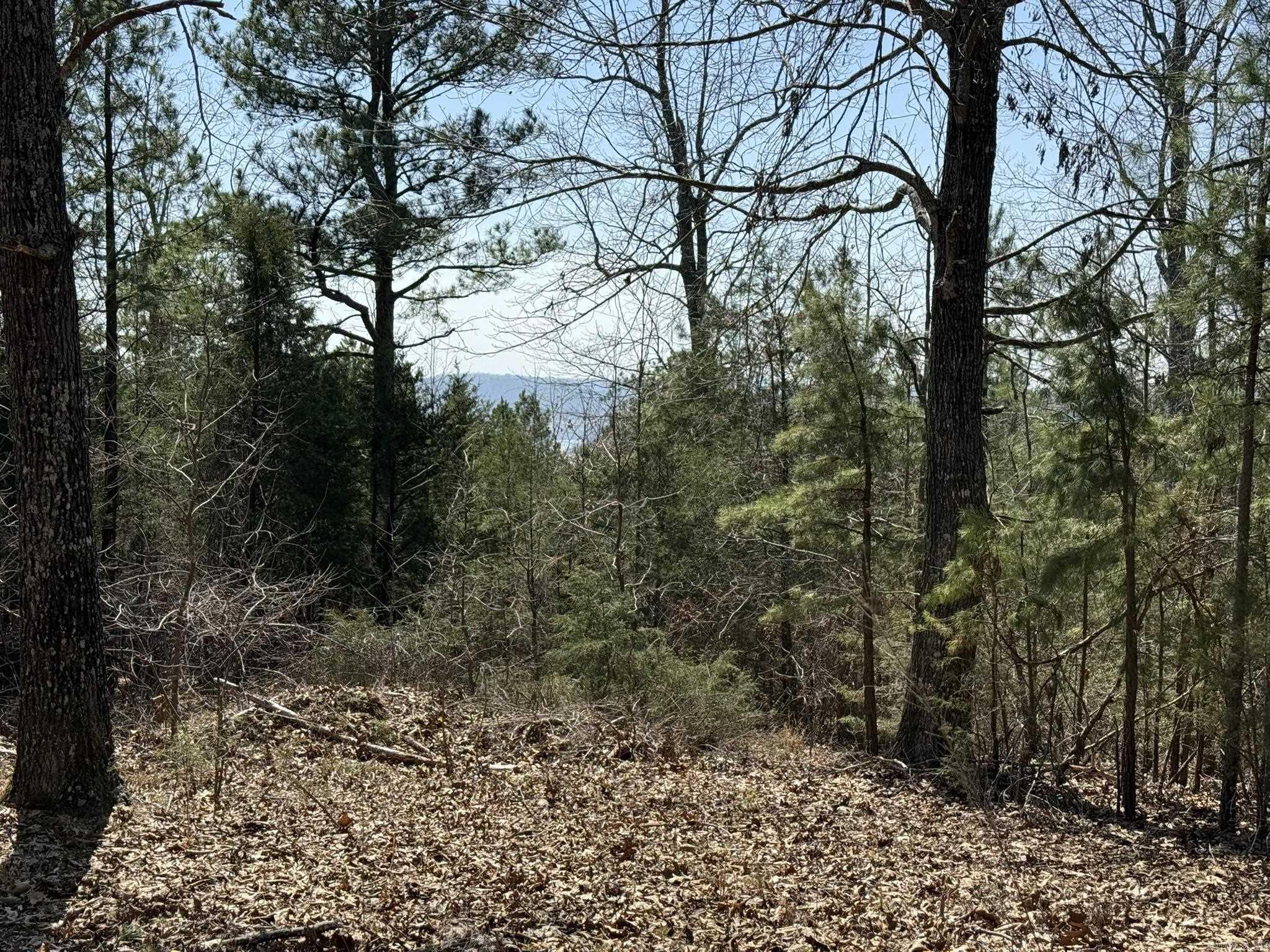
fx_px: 1761
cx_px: 635
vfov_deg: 30.3
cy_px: 476
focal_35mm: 48
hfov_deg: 39.7
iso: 80
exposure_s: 1/3891
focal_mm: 6.76
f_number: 1.78
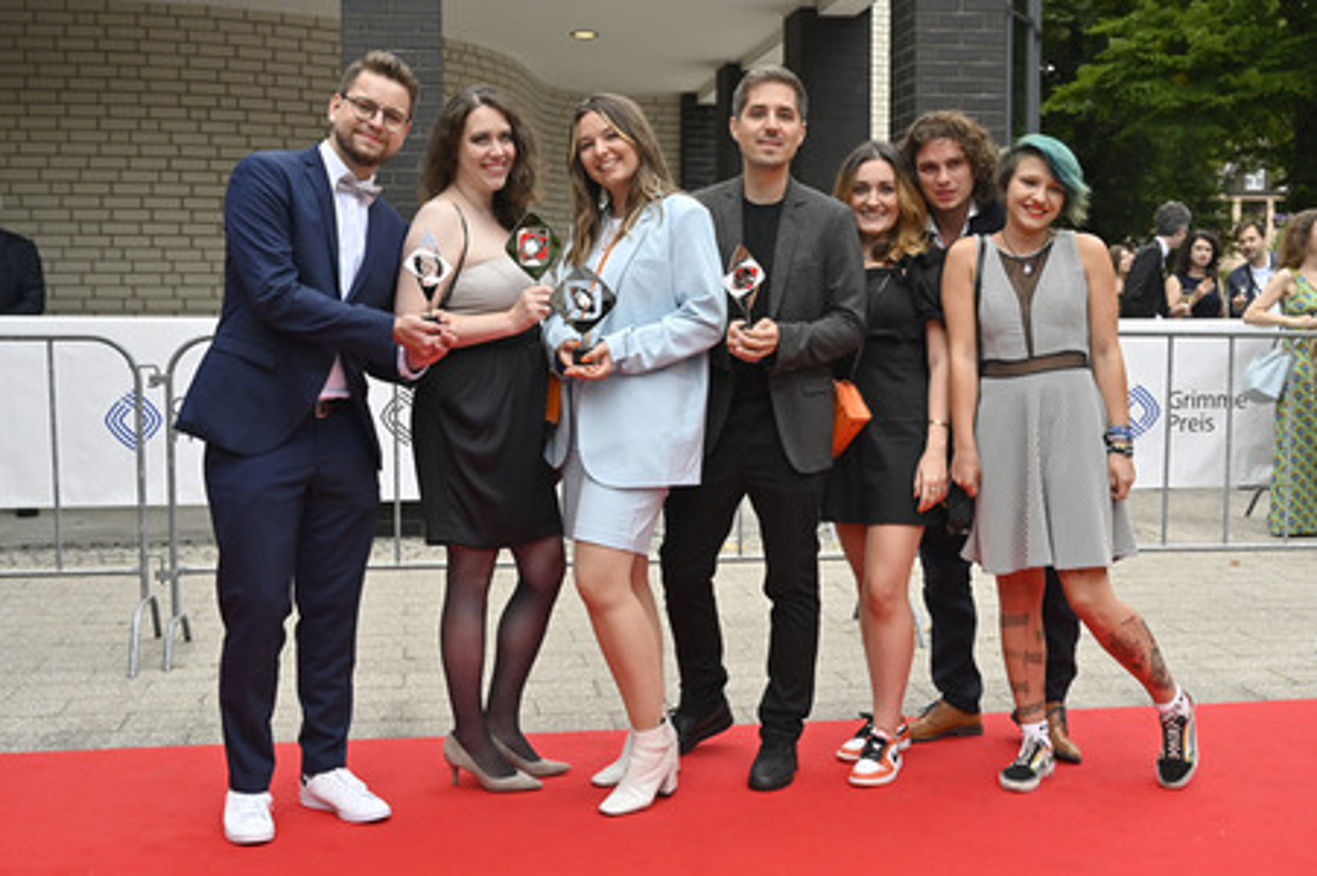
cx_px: 658
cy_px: 438
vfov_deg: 31.8
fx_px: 1535
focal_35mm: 42
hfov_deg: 46.4
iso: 2000
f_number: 5.6
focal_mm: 42
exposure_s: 1/500
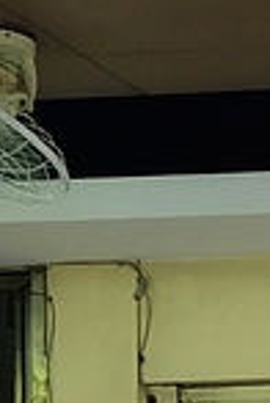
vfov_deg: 10.9
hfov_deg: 5.9
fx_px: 1881
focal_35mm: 168
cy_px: 850
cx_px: 1322
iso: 800
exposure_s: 1/50
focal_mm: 16
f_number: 3.5
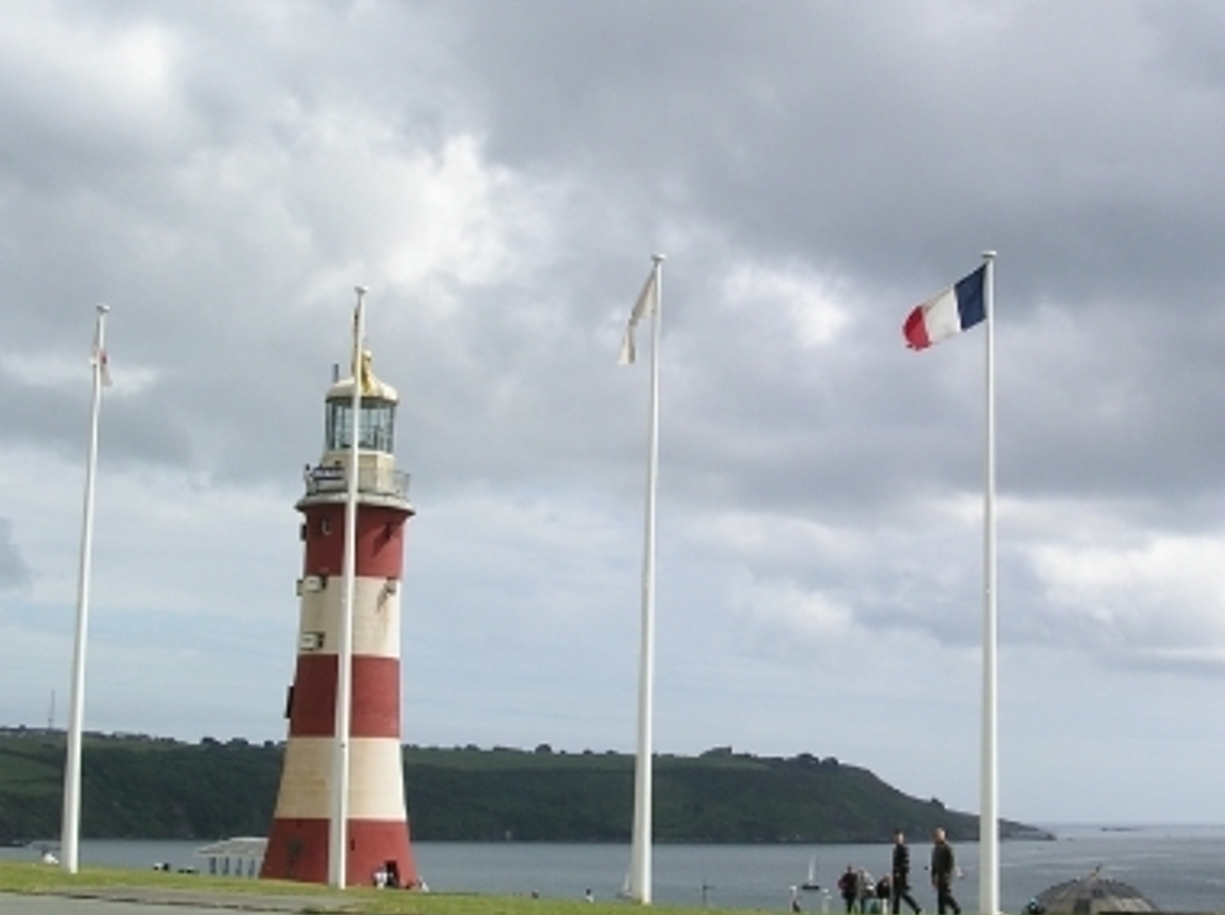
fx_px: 2121
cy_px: 375
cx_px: 848
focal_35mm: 60
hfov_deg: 31.9
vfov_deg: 24.3
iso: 100
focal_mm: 7.8
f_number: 5.6
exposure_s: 1/750
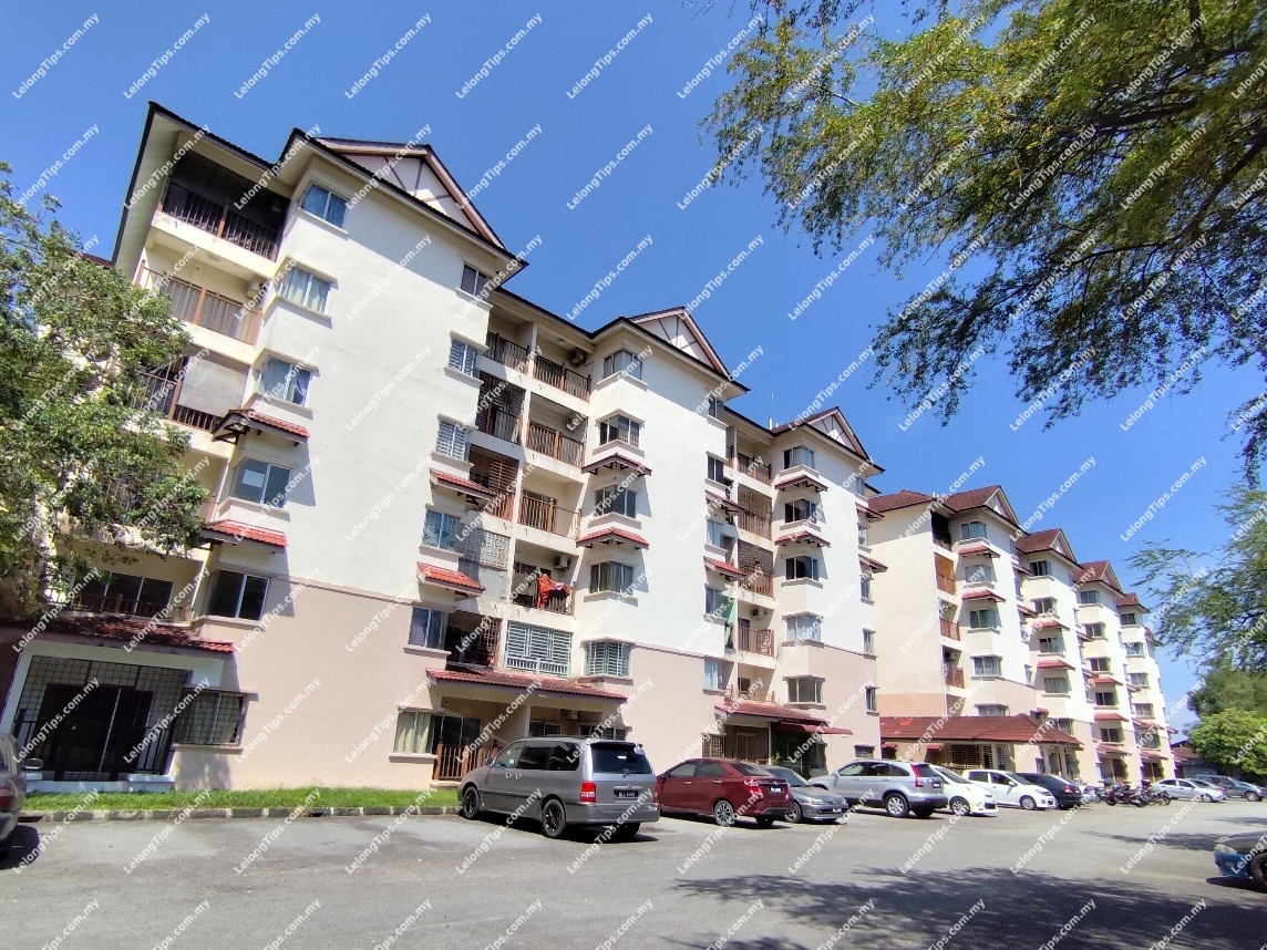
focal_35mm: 16
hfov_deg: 94.5
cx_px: 634
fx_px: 586
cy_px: 475
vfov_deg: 78.1
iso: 50
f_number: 2.2
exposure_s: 1/1882
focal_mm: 1.65
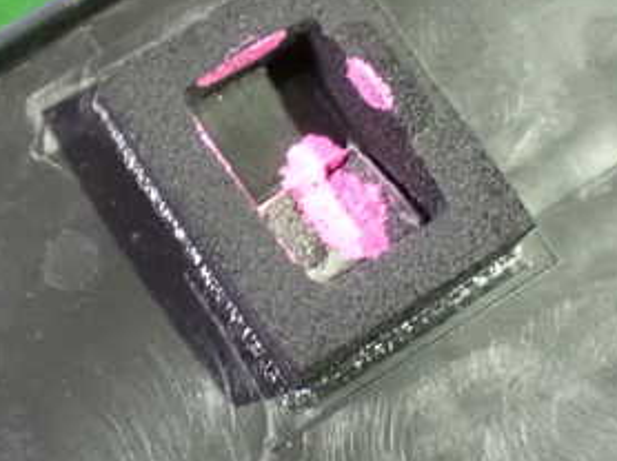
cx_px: 284
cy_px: 275
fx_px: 1923
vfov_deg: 13.7
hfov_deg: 18.2
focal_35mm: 108
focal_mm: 9.01
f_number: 3.2
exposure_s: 1/25
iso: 1600
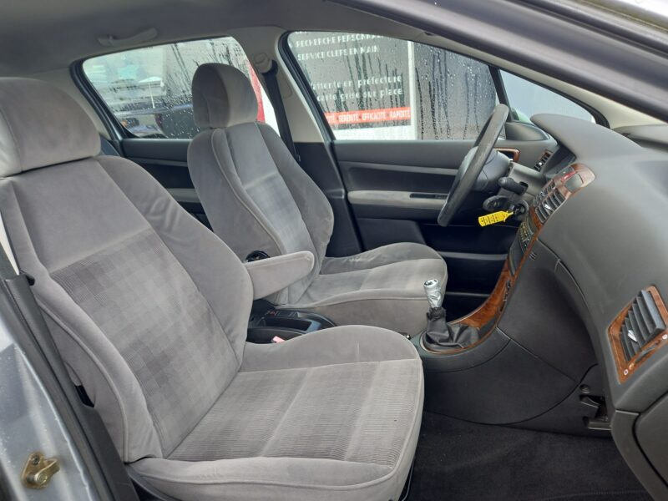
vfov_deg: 54.9
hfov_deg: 69.4
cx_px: 334
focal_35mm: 25
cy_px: 250
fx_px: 482
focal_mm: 4.6
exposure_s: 1/50
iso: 32
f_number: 2
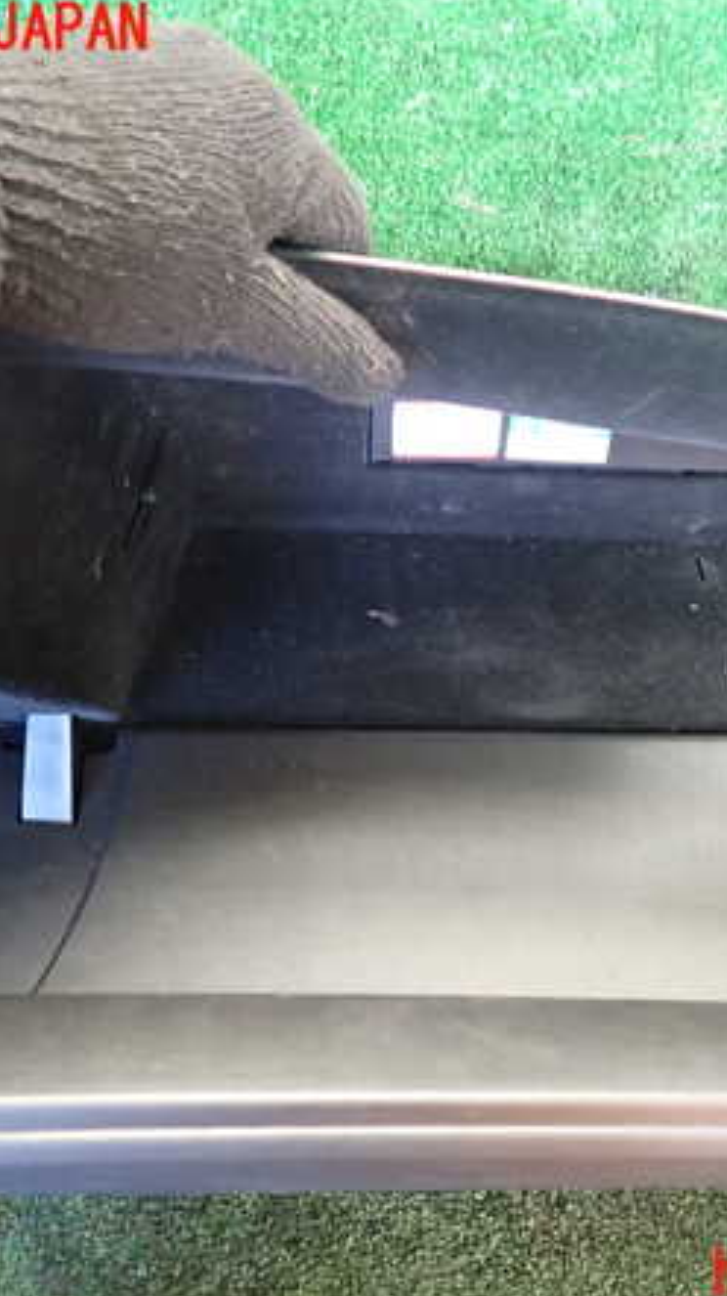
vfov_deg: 54.0
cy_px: 654
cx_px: 495
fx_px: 1270
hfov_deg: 31.6
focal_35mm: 37
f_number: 2
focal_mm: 4.5
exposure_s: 1/30
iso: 500
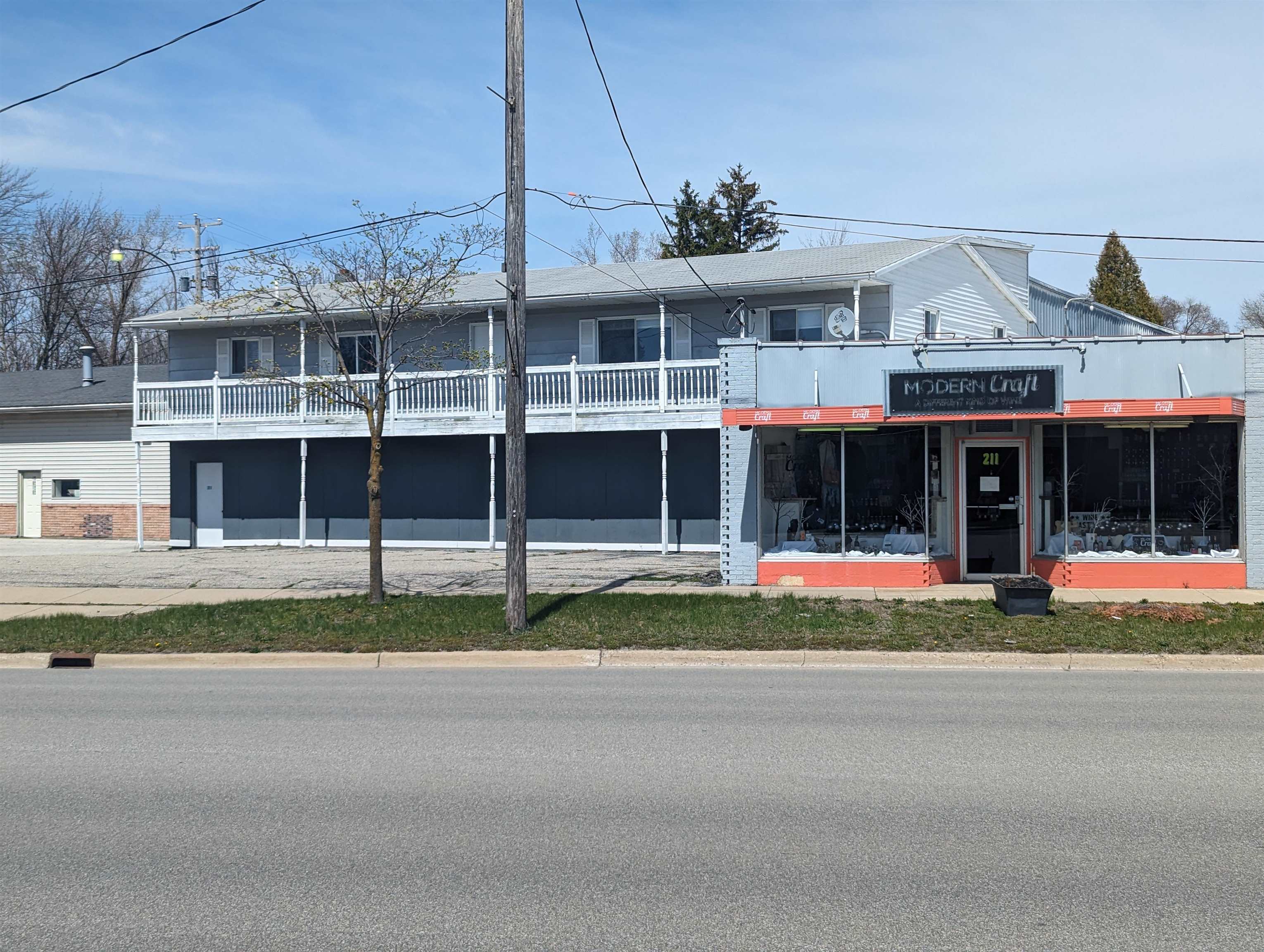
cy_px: 476
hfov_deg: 39.6
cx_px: 632
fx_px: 1755
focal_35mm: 48
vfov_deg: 30.3
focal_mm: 6.81
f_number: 1.85
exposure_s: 1/2710
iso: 45
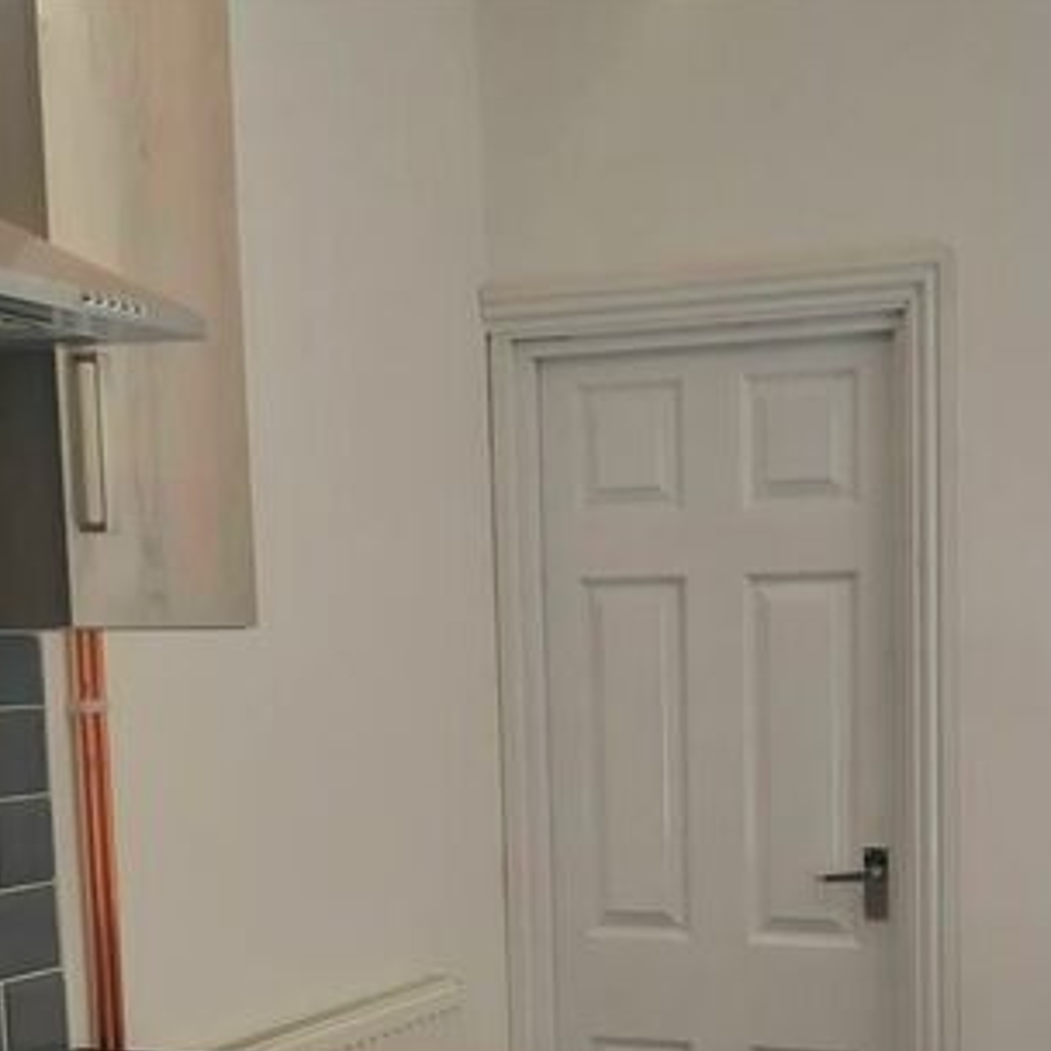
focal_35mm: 53
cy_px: 894
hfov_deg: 31.9
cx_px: 709
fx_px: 1821
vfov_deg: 31.1
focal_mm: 3.92
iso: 64
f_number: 1.7
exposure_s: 1/100
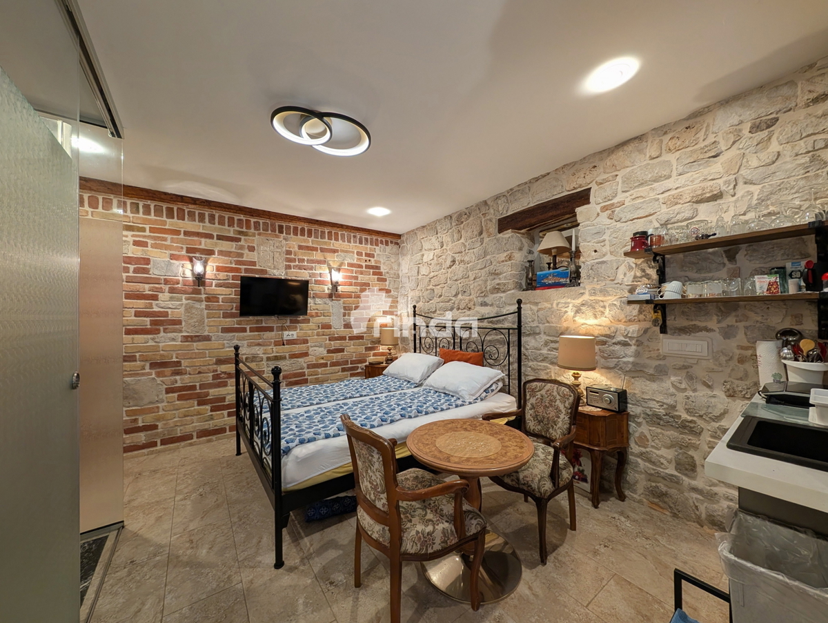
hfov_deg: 110.5
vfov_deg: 94.6
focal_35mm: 12
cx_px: 414
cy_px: 312
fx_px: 287
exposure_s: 1/33.3
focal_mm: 2.02
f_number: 1.7
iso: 65
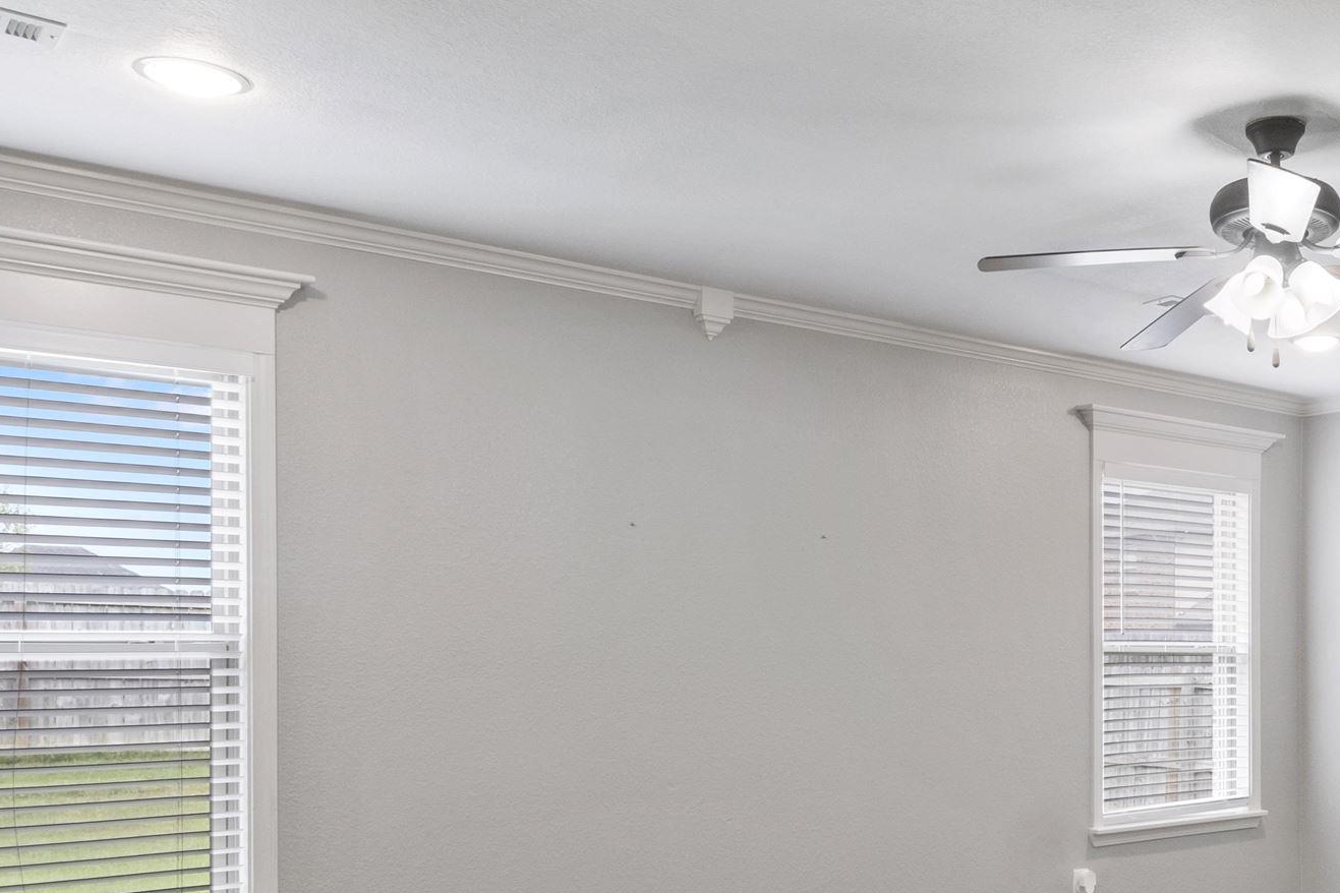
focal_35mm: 35
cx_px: 1100
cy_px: 683
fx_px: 1303
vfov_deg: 36.8
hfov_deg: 50.6
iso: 320
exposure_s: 1/5
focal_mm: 10
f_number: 9
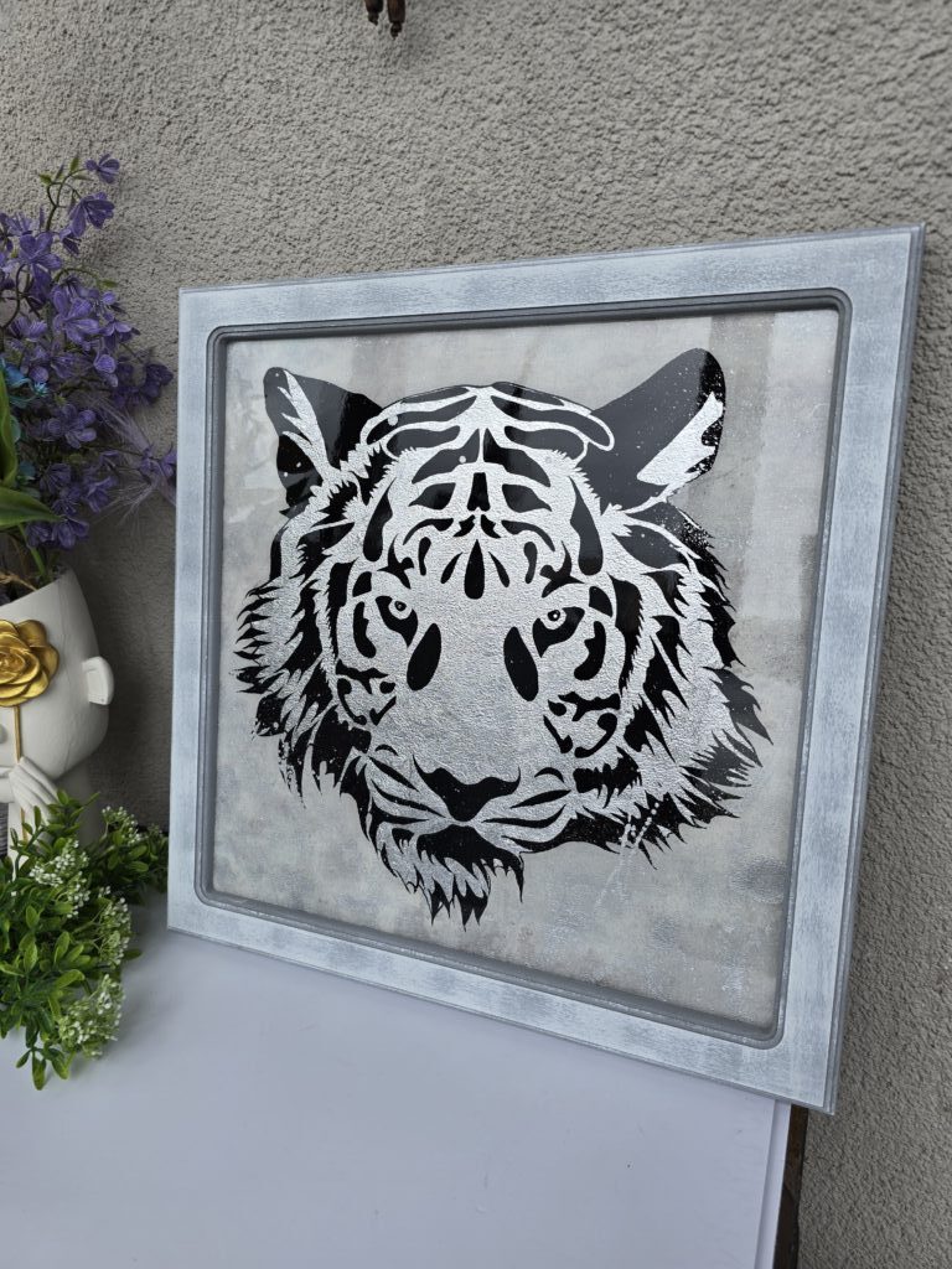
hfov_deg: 58.9
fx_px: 843
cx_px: 476
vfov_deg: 73.9
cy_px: 634
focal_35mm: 23
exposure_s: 1/196
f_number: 1.7
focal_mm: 6.3
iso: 12
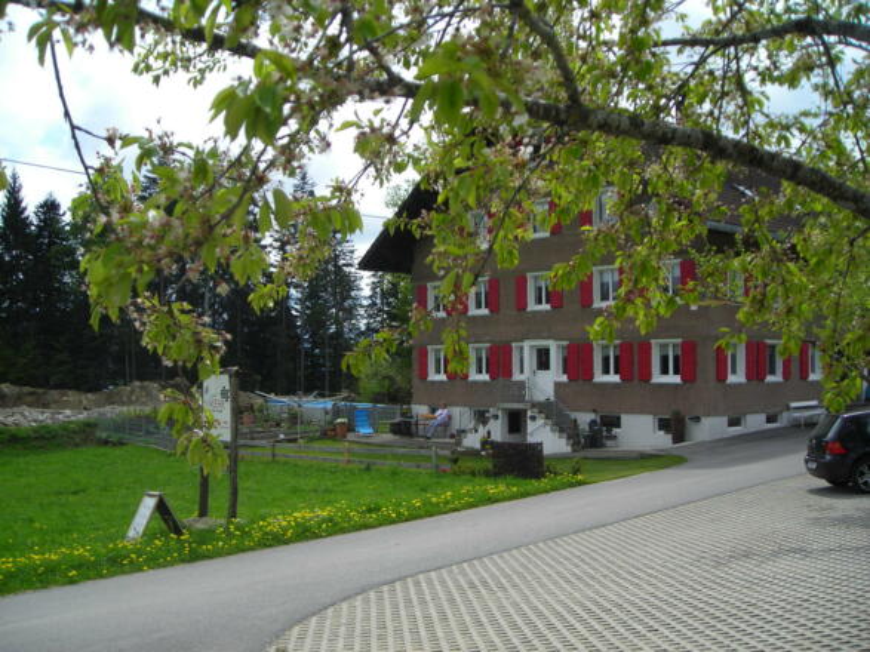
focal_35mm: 38
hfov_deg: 49.0
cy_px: 326
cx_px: 435
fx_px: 955
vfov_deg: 37.7
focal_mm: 6.3
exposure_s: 1/183
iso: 50
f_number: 6.4
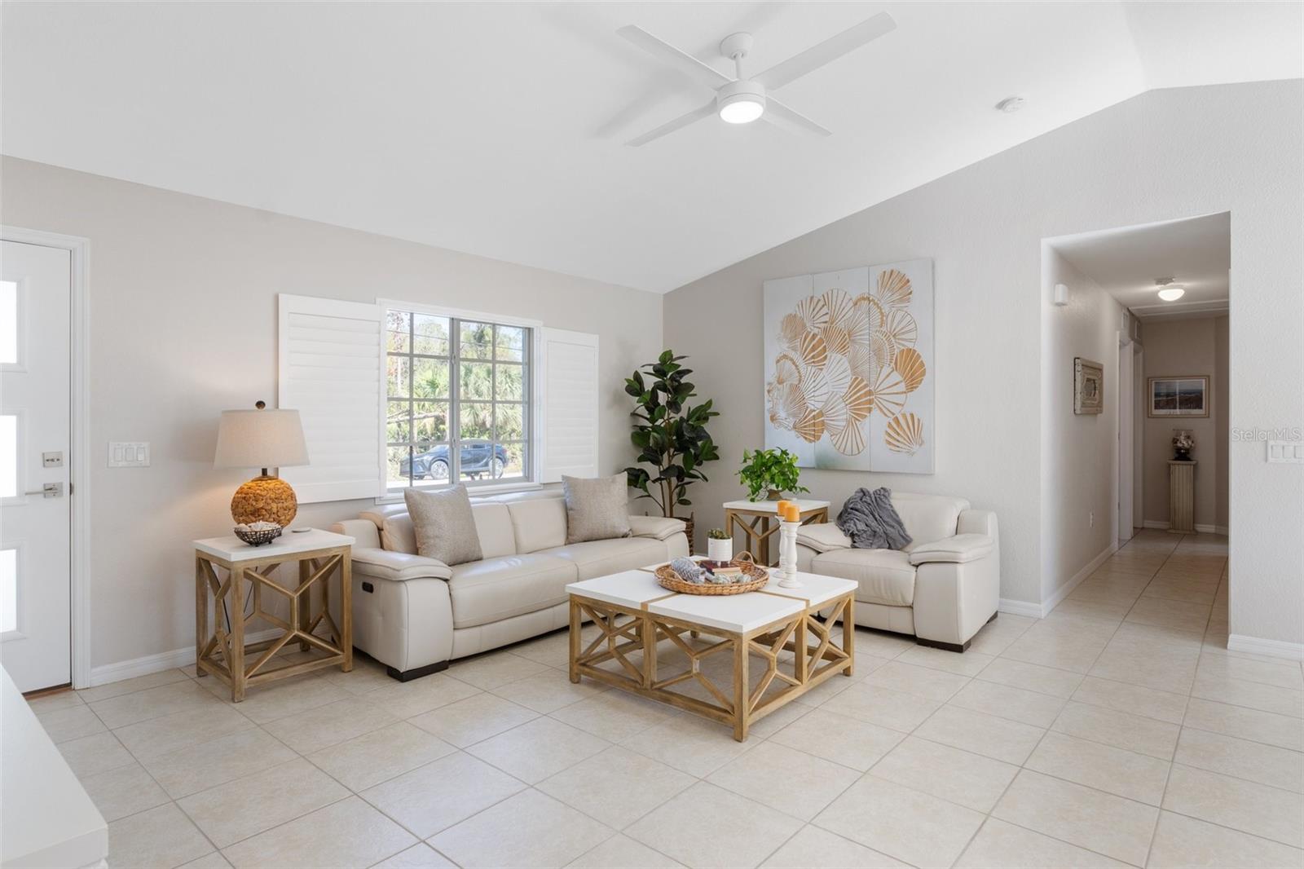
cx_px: 652
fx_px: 695
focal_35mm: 19
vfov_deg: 64.0
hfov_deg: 86.3
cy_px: 434
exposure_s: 1/2.5
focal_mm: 12.8
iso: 100
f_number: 9
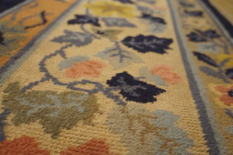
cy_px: 78
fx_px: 194
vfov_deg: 43.5
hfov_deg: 62.0
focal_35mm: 30
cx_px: 116
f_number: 4
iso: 1000
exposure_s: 1/60
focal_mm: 20
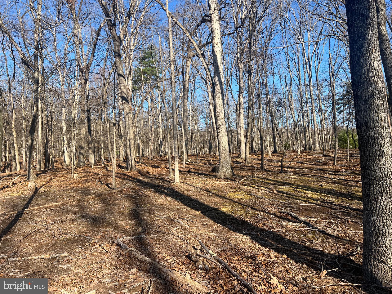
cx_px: 196
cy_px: 147
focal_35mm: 26
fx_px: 294
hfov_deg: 67.3
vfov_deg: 53.1
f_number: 1.5
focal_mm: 5.7
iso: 50
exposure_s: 1/1751
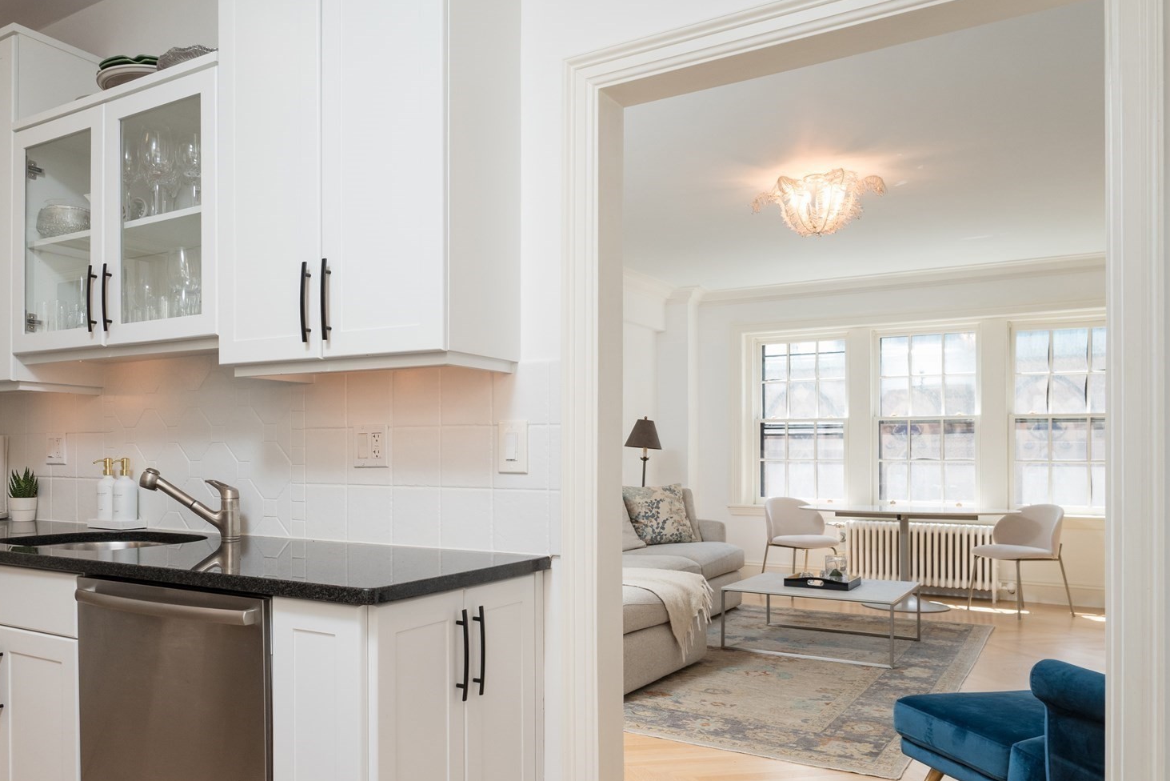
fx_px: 910
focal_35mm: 28
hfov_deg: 64.7
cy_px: 468
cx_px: 456
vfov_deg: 46.2
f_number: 7.1
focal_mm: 20
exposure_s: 1/80
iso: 800
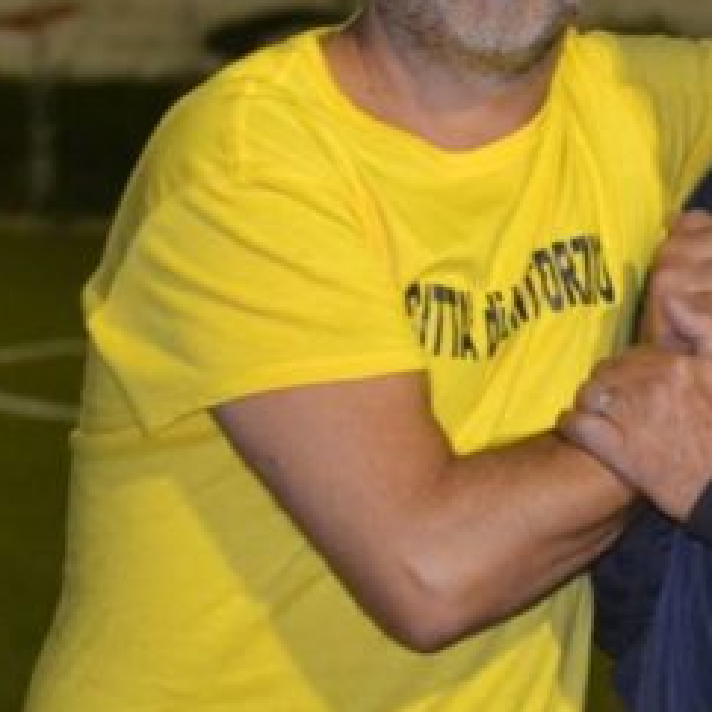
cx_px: 706
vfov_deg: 7.7
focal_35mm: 228
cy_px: 201
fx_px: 5306
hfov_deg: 7.6
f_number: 4.2
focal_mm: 62
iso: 3200
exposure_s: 1/60
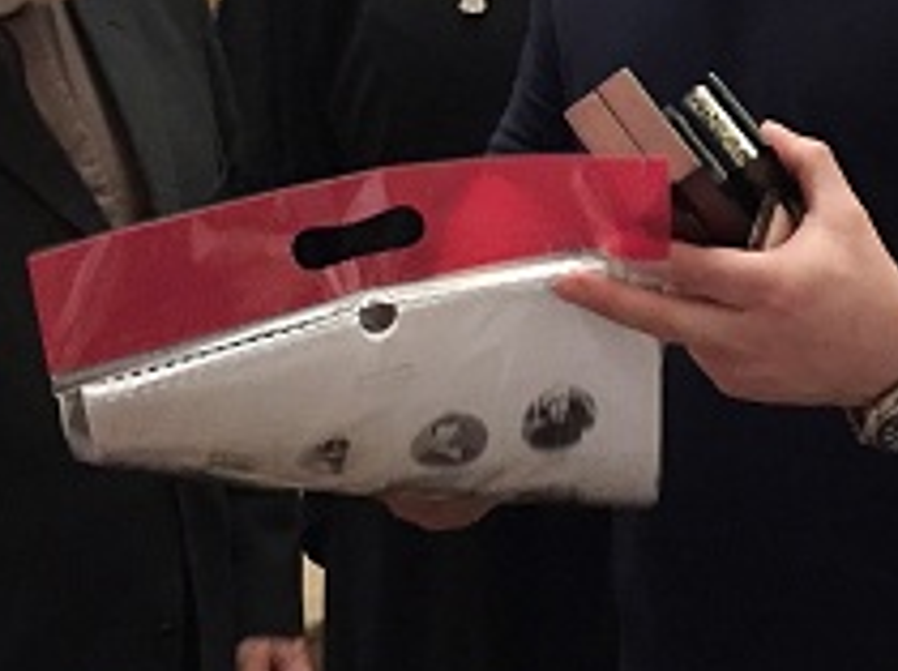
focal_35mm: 83
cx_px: 522
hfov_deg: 23.6
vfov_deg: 17.1
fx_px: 2151
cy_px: -90
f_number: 2.2
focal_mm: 4.15
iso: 250
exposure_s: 1/15
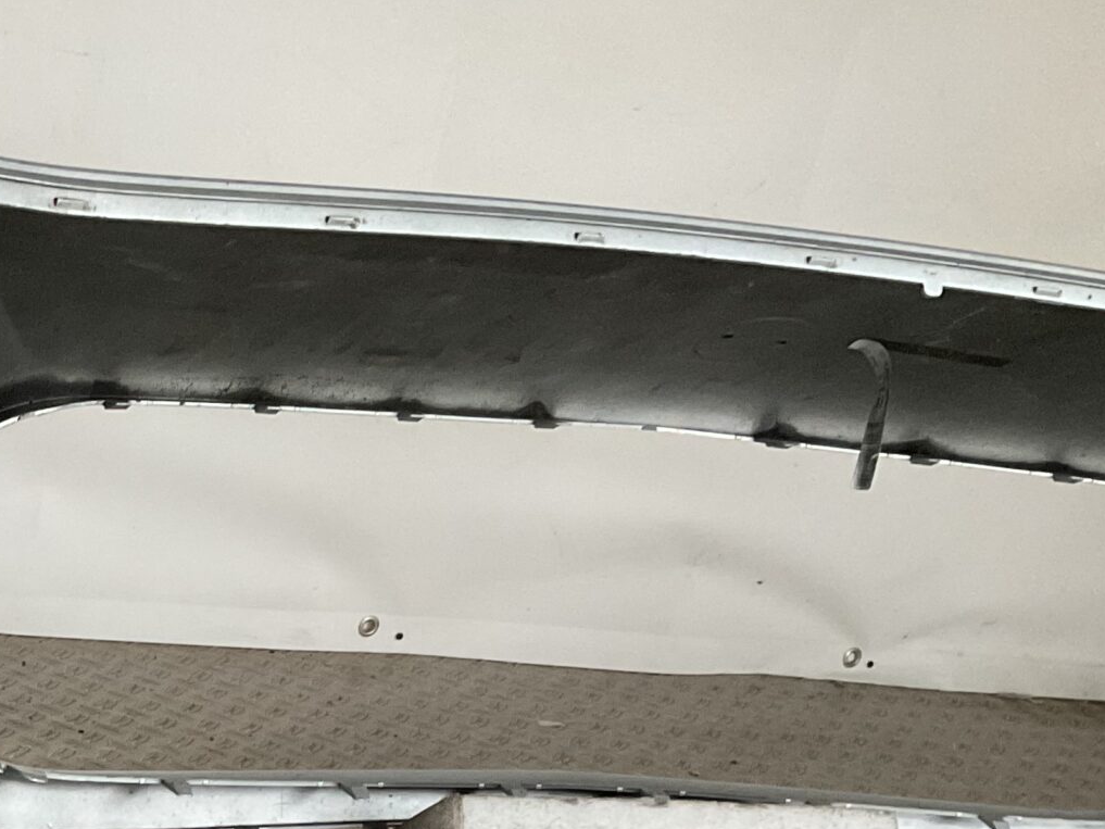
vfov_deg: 19.1
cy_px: 971
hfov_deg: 24.3
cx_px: -204
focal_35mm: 73
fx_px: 2331
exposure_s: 1/50
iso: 200
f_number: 1.8
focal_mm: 3
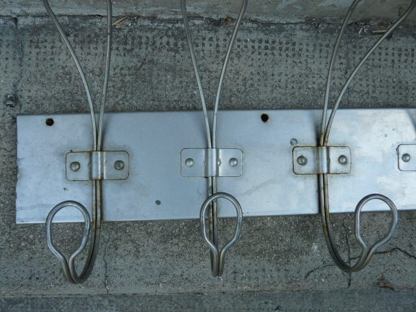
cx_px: 208
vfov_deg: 49.7
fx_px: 336
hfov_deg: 63.4
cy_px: 156
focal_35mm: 28
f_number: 3.2
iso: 100
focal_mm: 4.6
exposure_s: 1/100
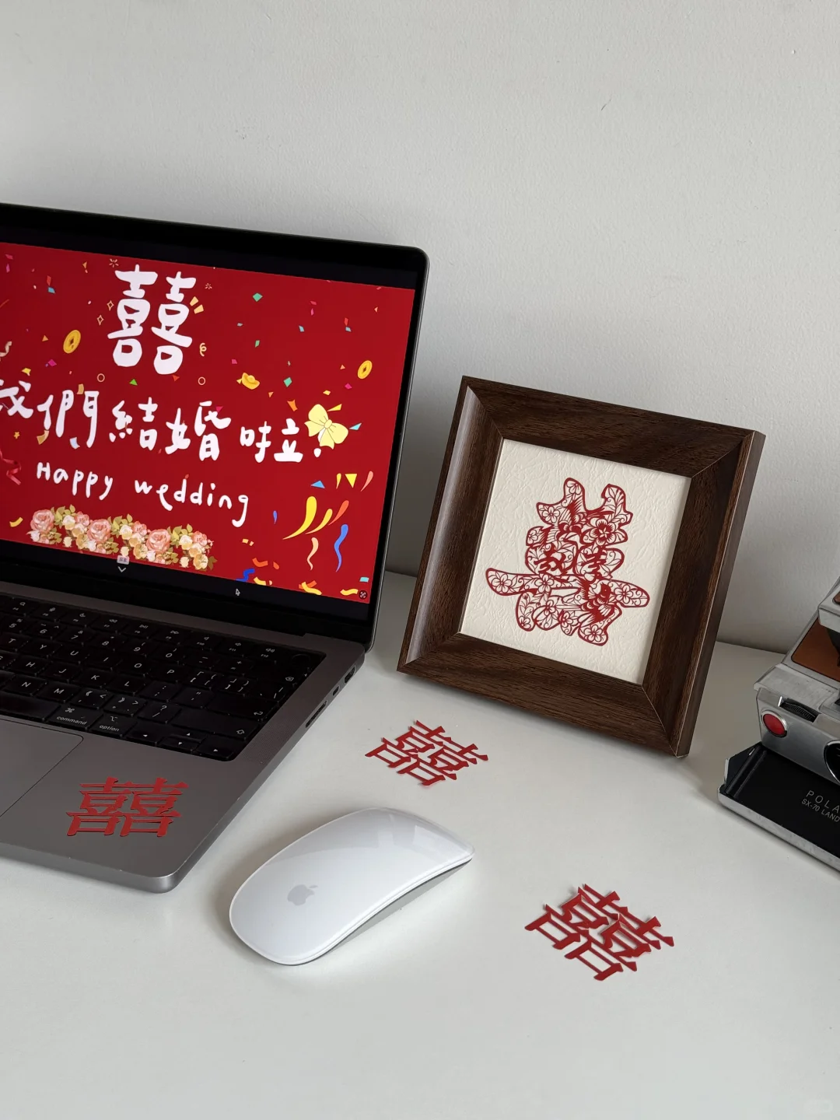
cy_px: 560
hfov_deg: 30.3
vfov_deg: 39.7
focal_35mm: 48
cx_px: 420
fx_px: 1553
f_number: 1.78
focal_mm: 6.76
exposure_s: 1/60
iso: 160
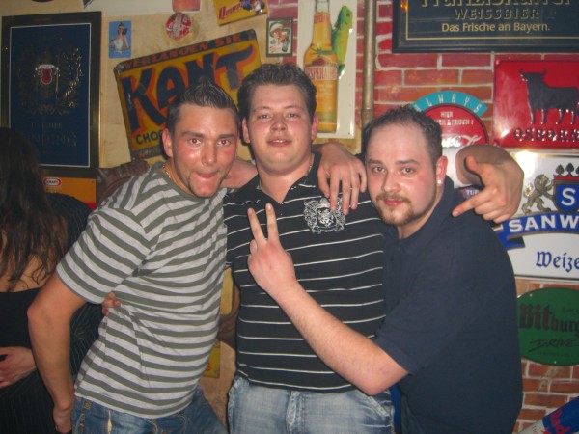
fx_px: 636
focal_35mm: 38
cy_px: 217
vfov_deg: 37.7
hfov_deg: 49.0
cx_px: 290
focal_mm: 7.9
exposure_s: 1/60
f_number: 2.8
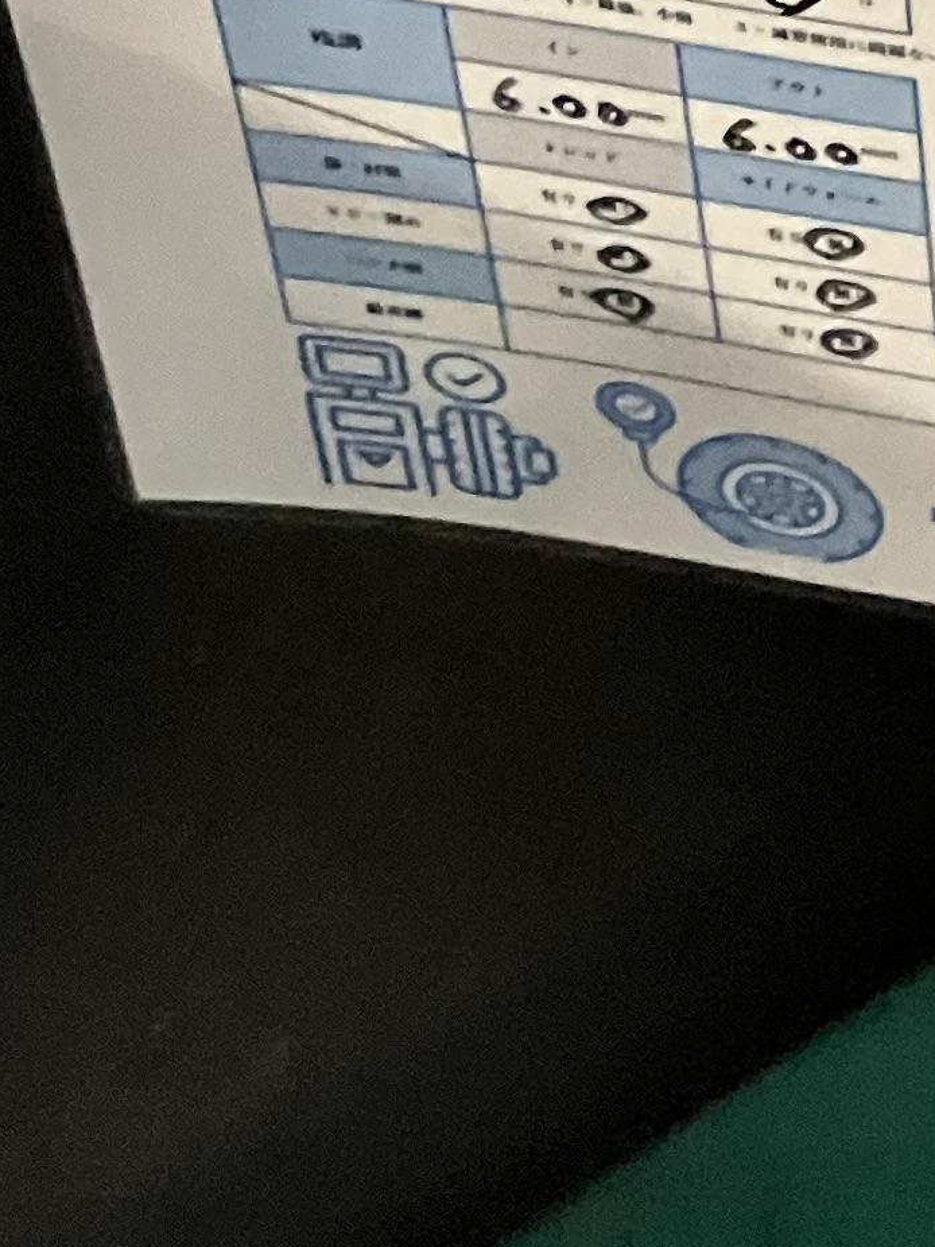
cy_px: -1378
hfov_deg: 11.3
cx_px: 1648
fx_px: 4393
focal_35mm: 122
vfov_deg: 13.4
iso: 640
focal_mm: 4
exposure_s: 1/30
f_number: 1.8
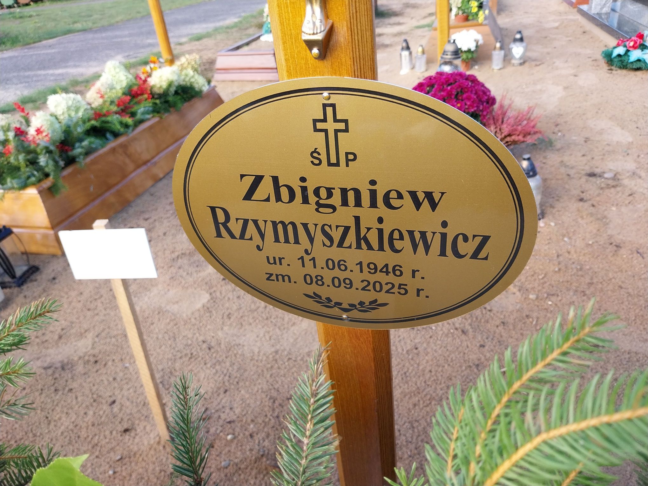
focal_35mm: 26
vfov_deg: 53.1
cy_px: 243
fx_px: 487
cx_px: 324
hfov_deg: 67.3
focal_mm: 4
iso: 25
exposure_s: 1/128
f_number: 1.8
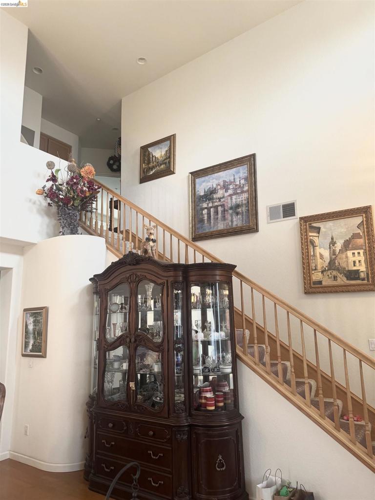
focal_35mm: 24
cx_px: 188
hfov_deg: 56.8
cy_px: 250
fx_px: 347
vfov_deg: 71.6
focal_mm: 6.76
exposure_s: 1/60
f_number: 1.78
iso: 250
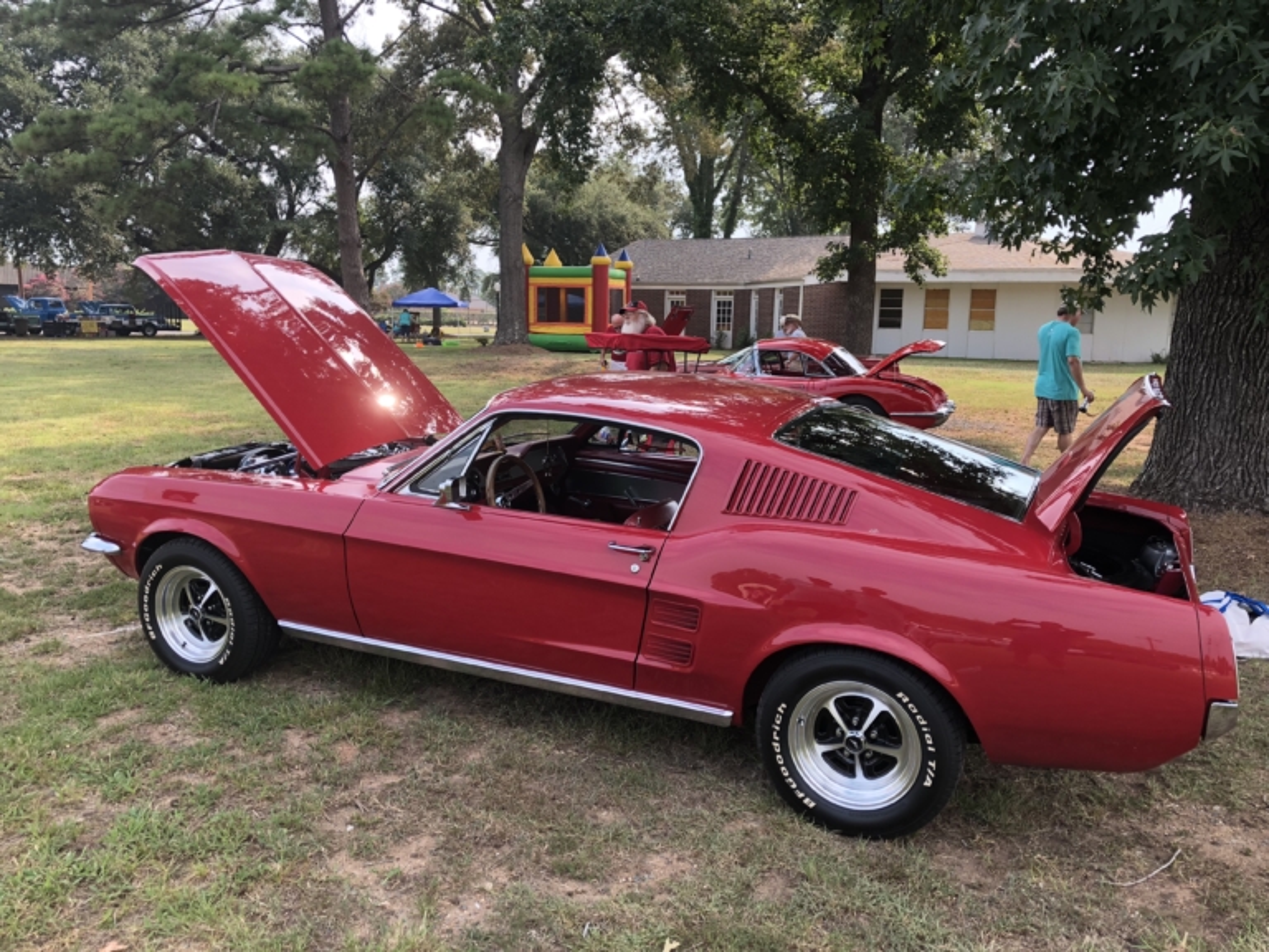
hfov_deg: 63.4
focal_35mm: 28
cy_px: 476
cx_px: 634
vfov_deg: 49.7
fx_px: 1026
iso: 20
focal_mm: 3.99
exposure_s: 1/348
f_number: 1.8
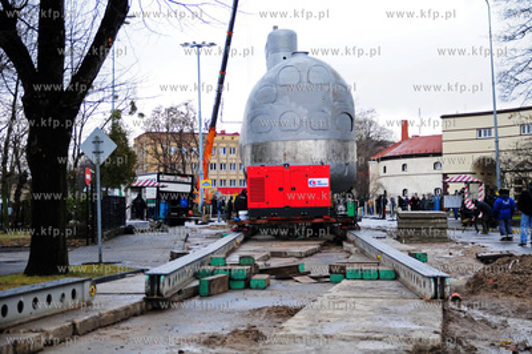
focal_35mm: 57
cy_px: 177
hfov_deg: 35.1
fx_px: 842
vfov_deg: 23.7
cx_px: 266
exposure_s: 1/50
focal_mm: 38
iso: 320
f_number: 4
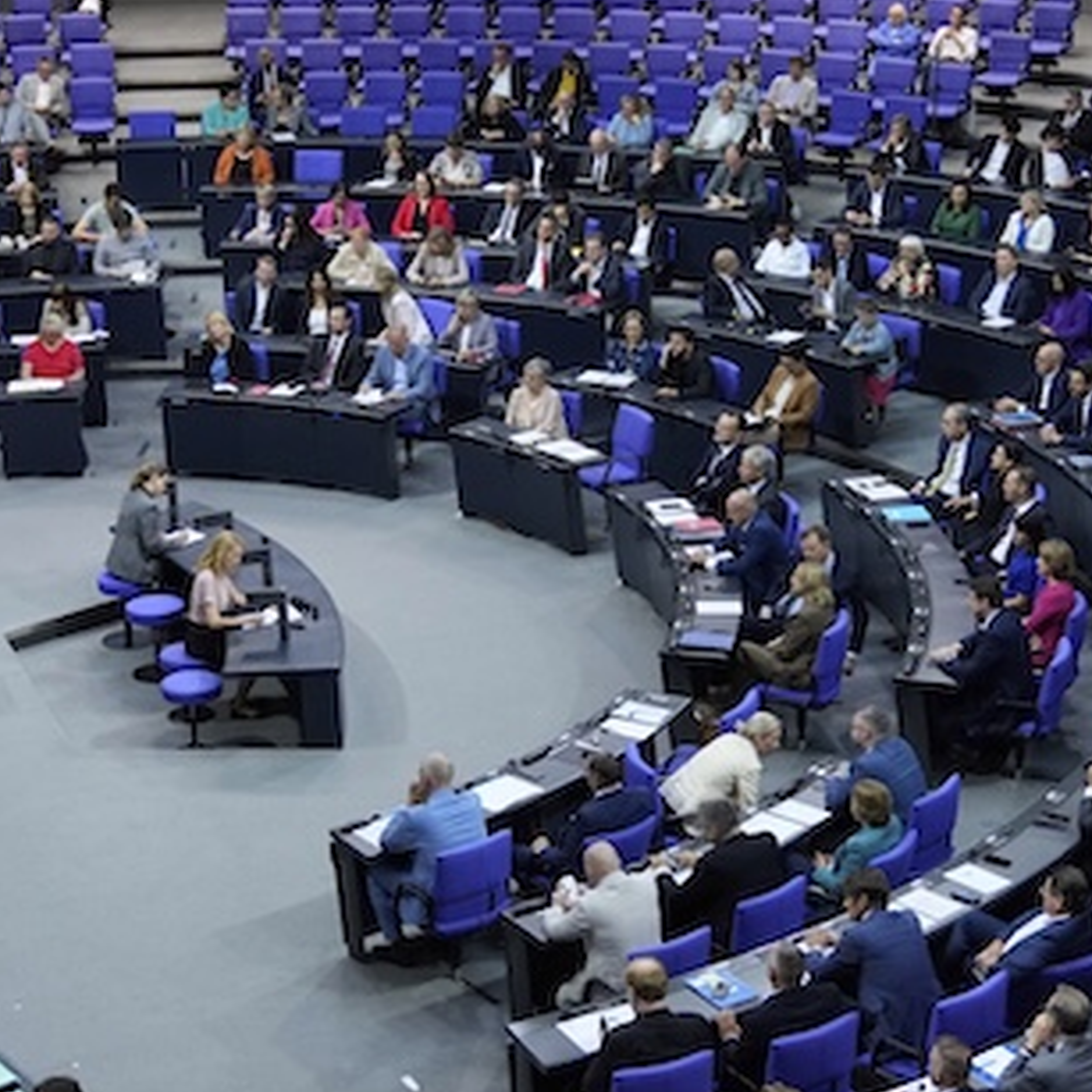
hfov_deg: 20.6
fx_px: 2998
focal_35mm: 84
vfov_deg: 20.6
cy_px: 450
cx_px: 598
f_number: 2.8
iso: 2000
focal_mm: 31
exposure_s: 1/250
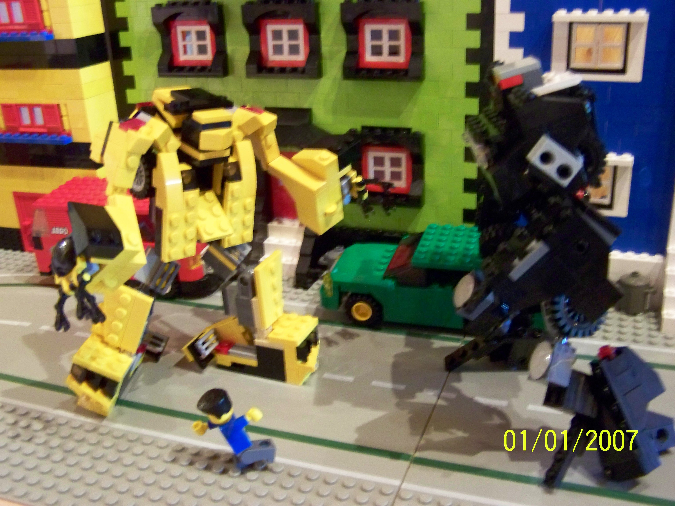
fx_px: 741
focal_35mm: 38
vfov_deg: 37.7
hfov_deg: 49.0
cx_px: 338
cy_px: 253
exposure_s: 1/5
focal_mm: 6.3
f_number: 2.8
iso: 400
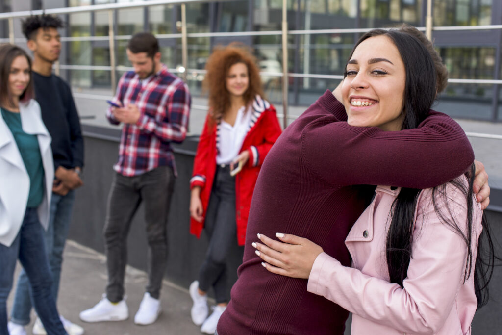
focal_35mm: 50
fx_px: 697
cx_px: 251
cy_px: 168
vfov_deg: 27.0
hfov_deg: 39.6
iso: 250
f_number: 4.5
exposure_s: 1/320
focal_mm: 50
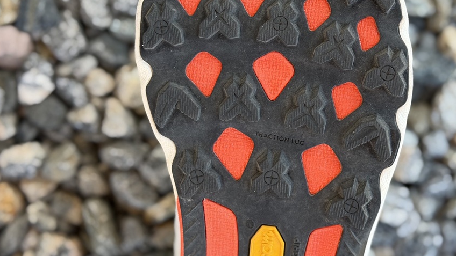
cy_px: 56
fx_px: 895
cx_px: 298
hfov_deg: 28.4
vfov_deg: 16.2
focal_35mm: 74
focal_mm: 6.76
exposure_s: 1/274
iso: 64
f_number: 1.78
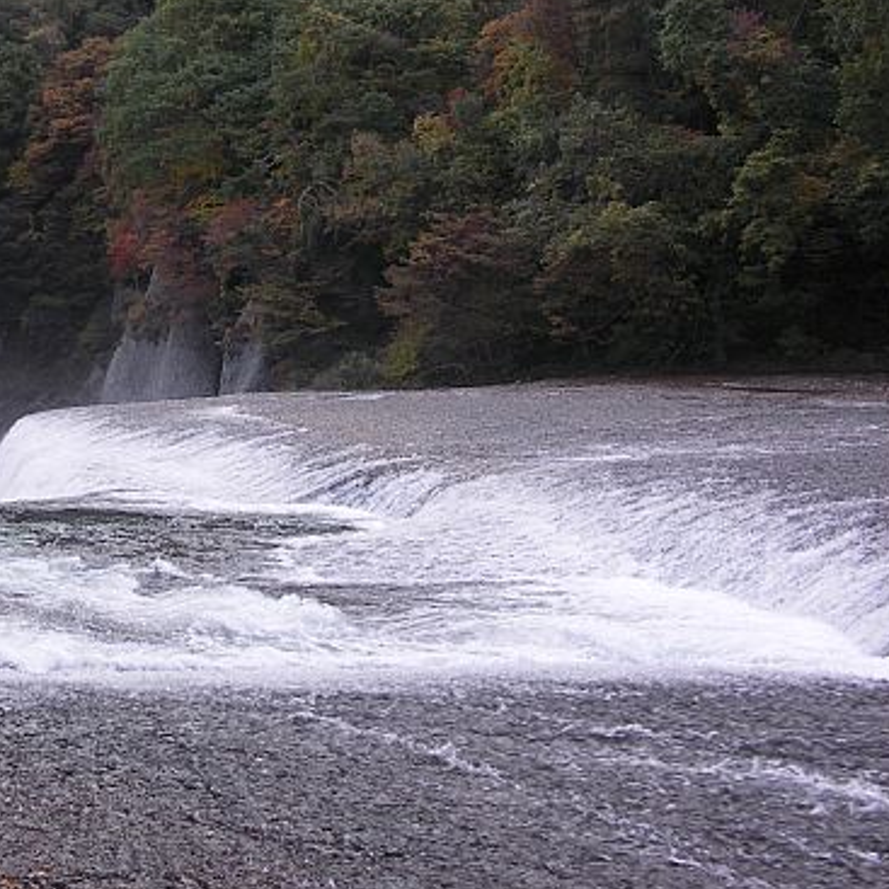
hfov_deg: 30.7
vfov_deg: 31.5
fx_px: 1569
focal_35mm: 54
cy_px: 322
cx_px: 145
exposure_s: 1/100
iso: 50
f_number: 3.2
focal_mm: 9
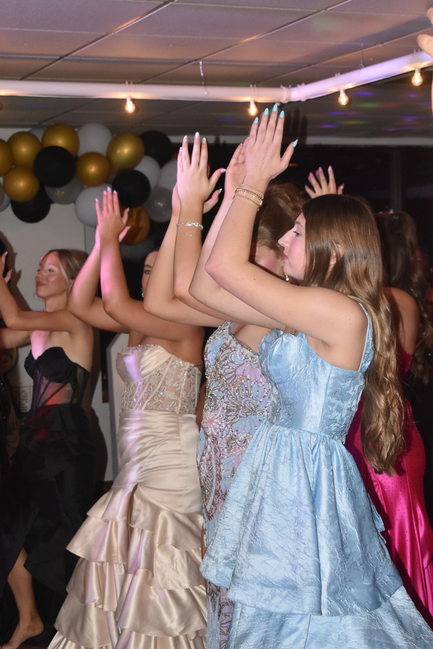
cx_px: 216
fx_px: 1298
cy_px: 324
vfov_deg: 28.1
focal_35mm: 72
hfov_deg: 18.9
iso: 1600
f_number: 5.3
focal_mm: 48
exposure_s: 1/60
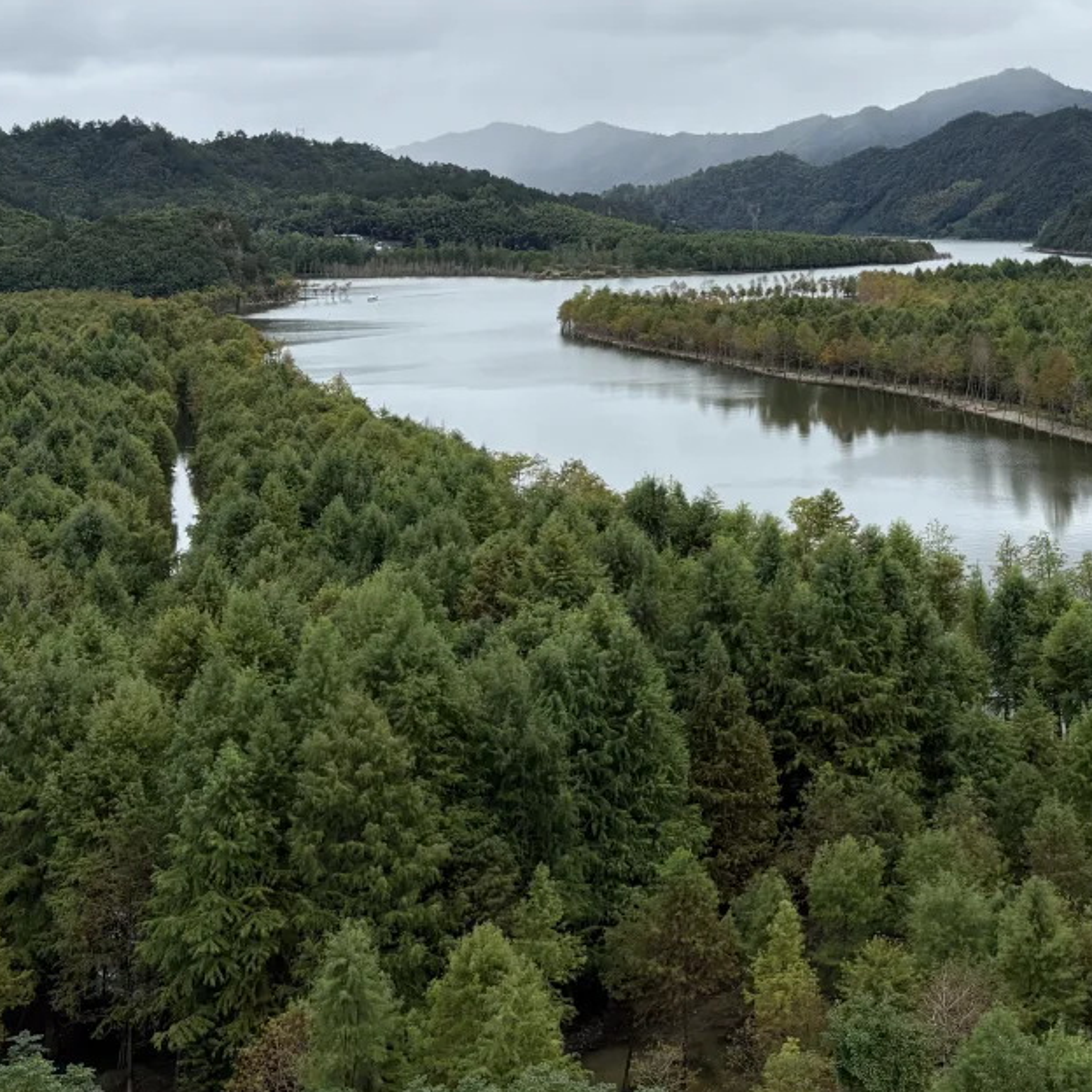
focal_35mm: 53
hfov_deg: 31.7
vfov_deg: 31.3
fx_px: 1892
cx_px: 802
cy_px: 194
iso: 50
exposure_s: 1/1135
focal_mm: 5.96
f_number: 1.6
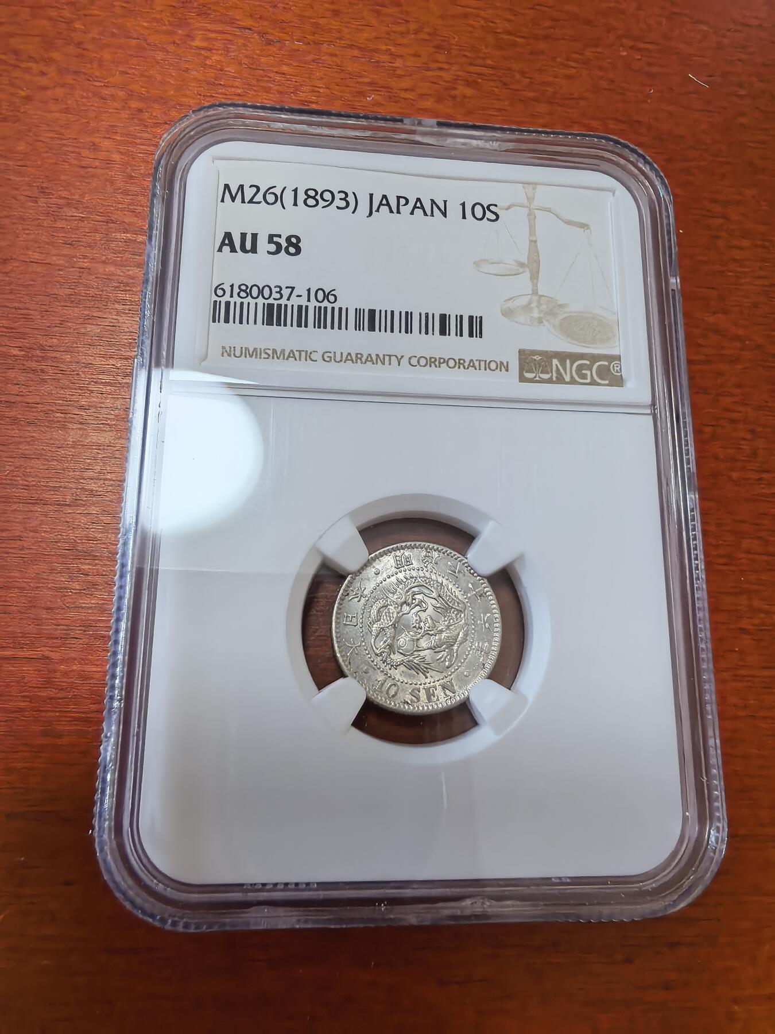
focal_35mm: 24
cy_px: 517
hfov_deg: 56.8
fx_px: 716
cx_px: 388
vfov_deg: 71.6
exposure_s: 1/50
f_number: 2.2
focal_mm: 1.68
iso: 125
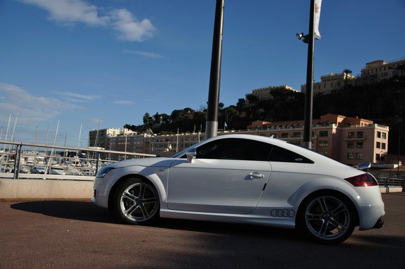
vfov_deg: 39.9
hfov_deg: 57.3
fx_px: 371
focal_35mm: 33
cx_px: 202
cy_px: 134
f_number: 4.5
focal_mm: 22
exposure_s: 1/1600
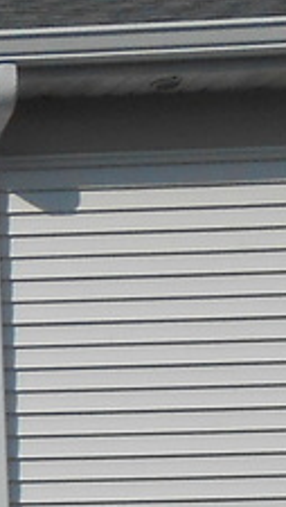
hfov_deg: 4.6
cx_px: -1288
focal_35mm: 209
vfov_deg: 10.0
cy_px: 714
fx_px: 2810
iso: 100
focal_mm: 5.3
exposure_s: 1/250
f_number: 11.9
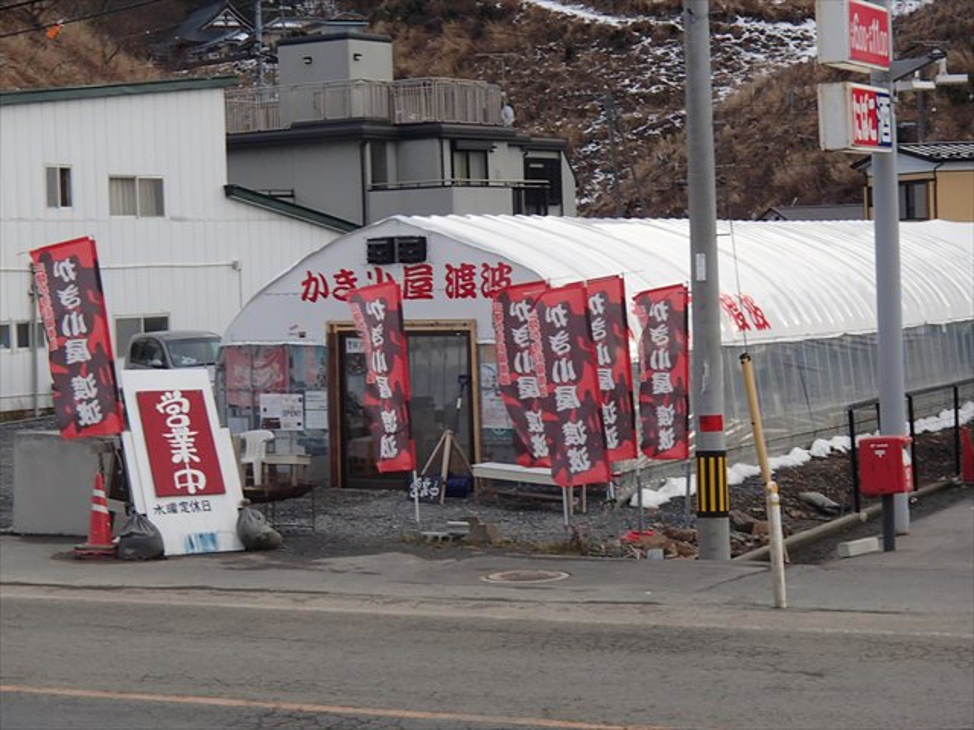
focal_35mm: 78
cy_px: 365
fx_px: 2195
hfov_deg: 25.0
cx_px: 487
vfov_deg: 18.9
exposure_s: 1/80
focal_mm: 14
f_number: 5.9
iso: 200
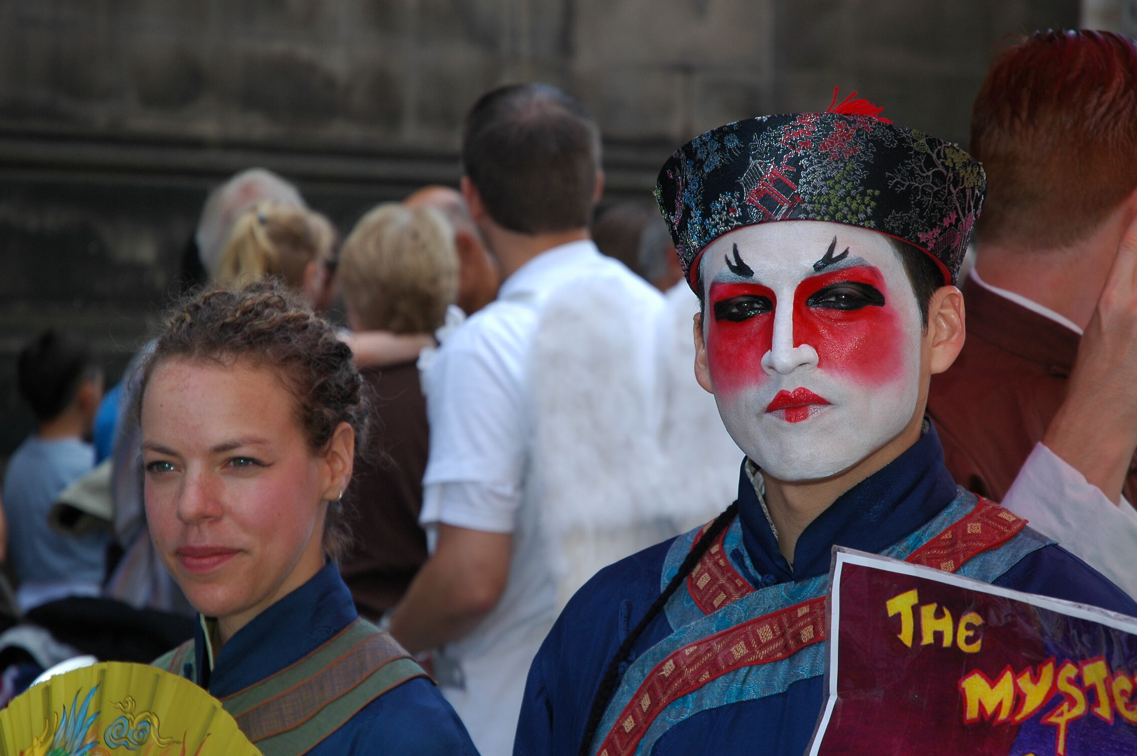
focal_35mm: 99
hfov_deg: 20.6
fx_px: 3124
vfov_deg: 13.8
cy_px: 390
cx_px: 547
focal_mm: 62
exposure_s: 1/350
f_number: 4.5
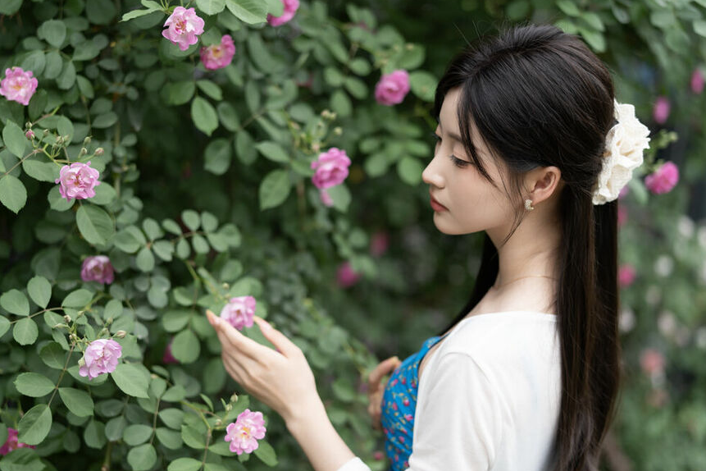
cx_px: 305
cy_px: 277
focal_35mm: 61
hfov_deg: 32.8
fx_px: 1196
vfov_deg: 22.2
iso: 100
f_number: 1.4
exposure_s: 1/640
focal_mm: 50
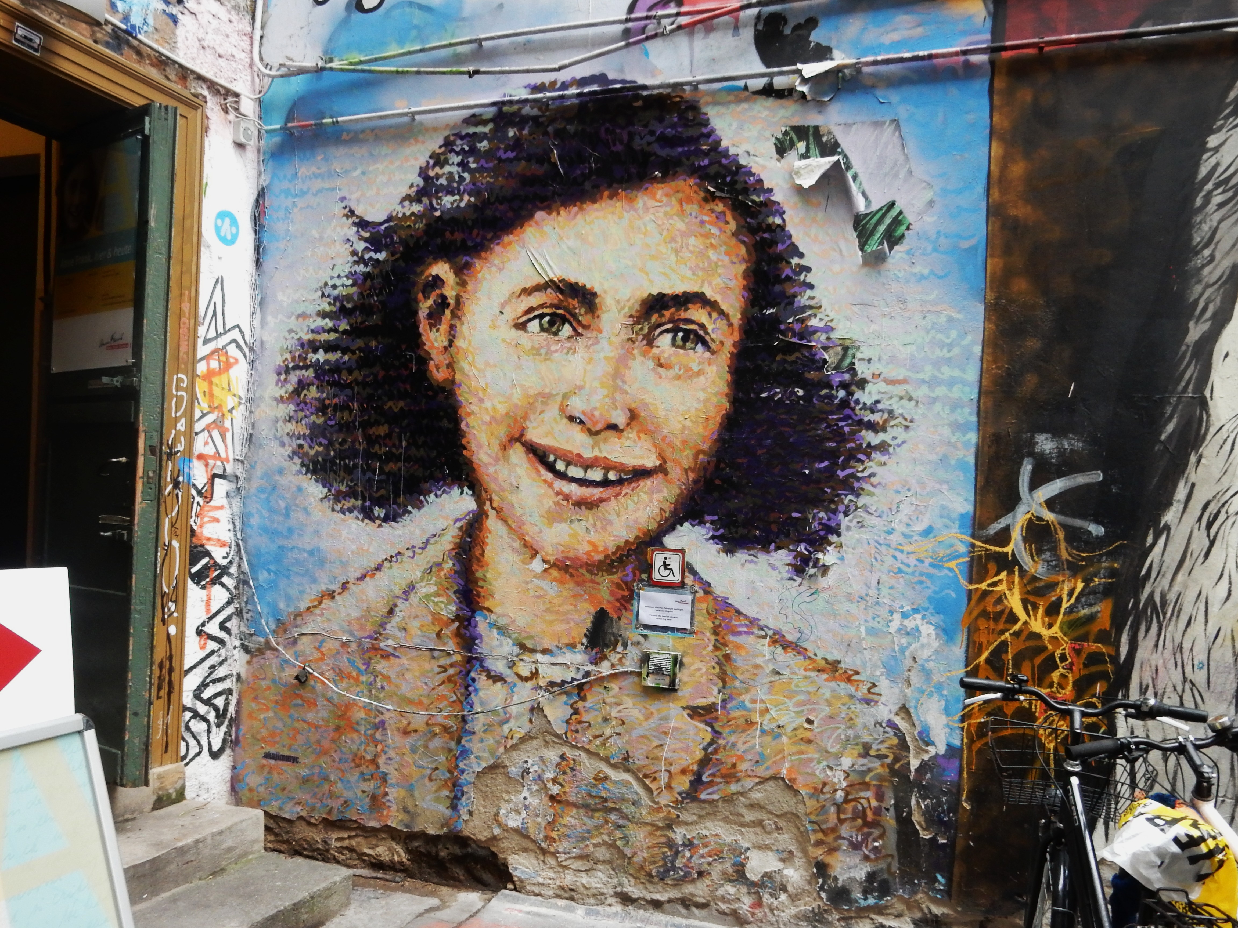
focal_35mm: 30
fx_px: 1073
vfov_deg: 46.8
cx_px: 619
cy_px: 464
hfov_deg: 60.0
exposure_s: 1/30
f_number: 4
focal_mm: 5.4
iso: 360
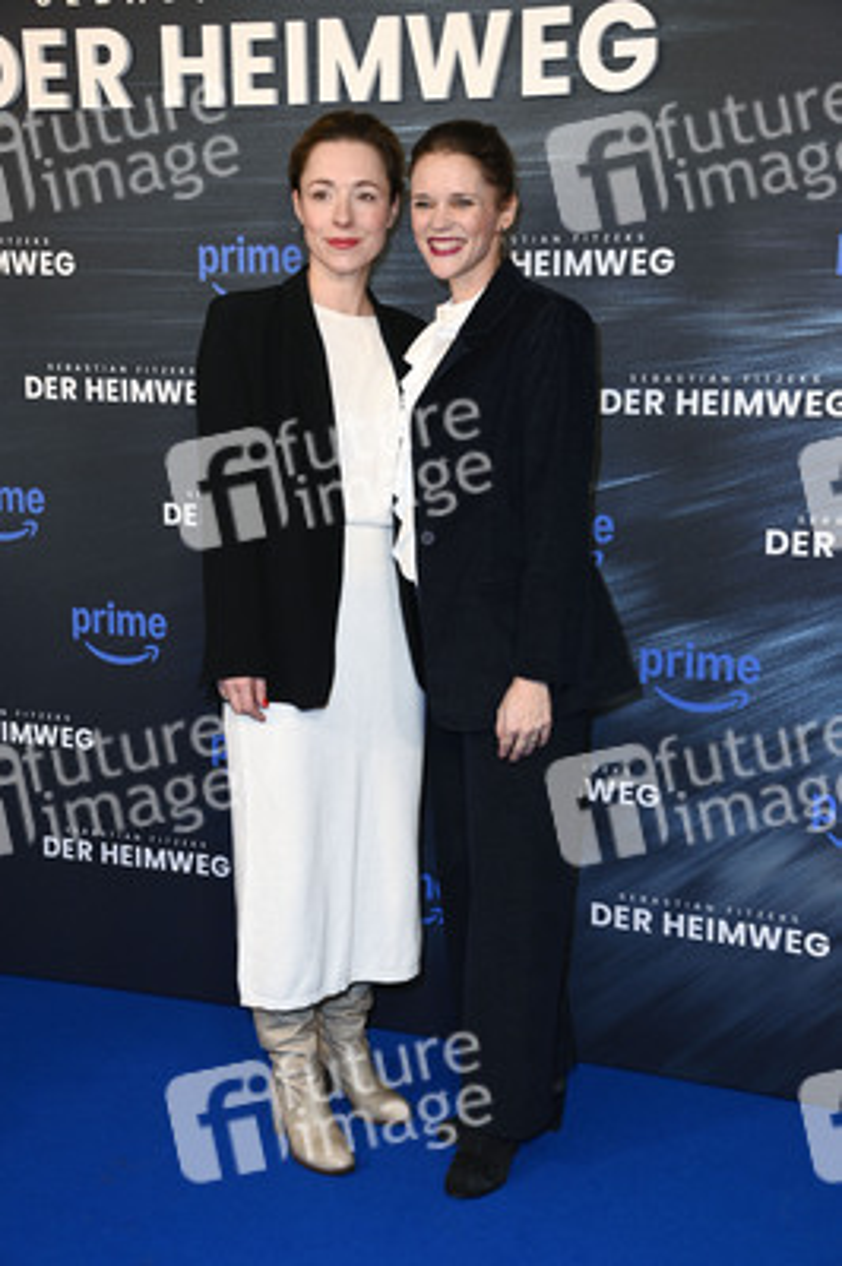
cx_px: 421
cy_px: 633
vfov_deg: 36.3
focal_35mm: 55
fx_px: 1933
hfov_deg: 24.6
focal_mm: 55
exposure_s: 1/250
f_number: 6.3
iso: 1600
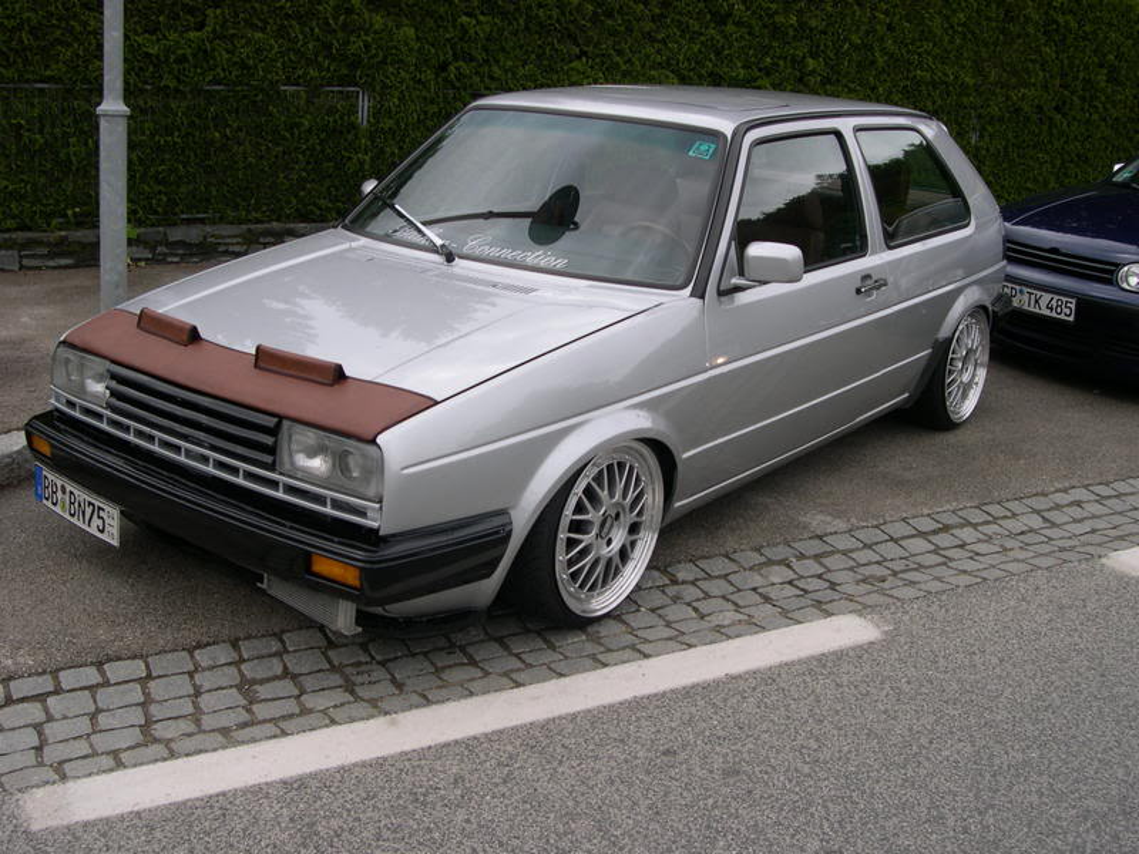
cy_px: 427
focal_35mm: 38
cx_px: 570
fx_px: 1250
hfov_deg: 49.0
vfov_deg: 37.7
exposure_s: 1/115
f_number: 7.6
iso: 100
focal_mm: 8
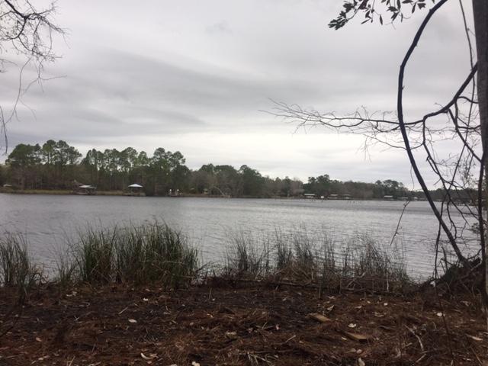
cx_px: 244
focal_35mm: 29
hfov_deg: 61.7
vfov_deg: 48.2
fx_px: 409
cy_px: 183
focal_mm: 4.15
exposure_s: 1/231
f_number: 2.2
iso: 32
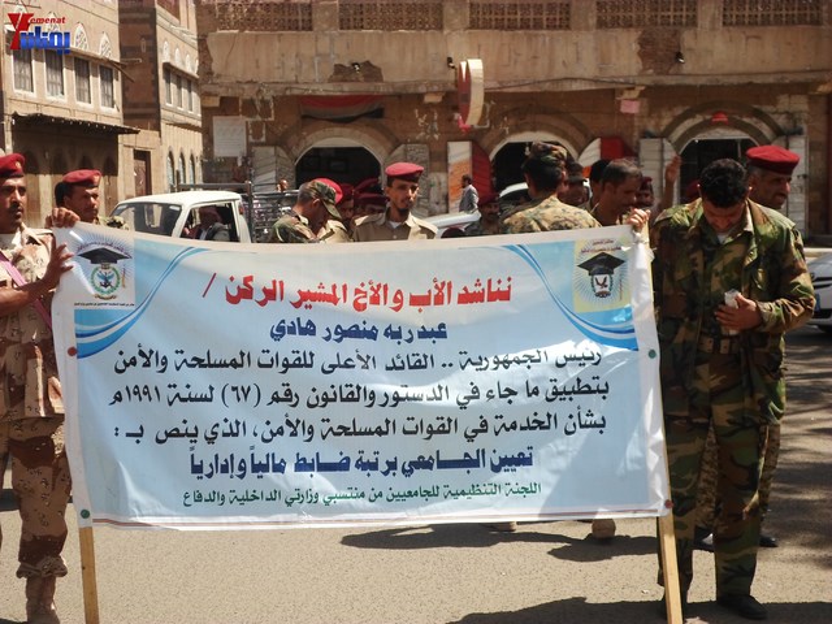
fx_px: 1610
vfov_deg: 21.9
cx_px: 416
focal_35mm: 67
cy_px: 312
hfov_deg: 29.0
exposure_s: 1/500
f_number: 4.1
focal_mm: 12
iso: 80
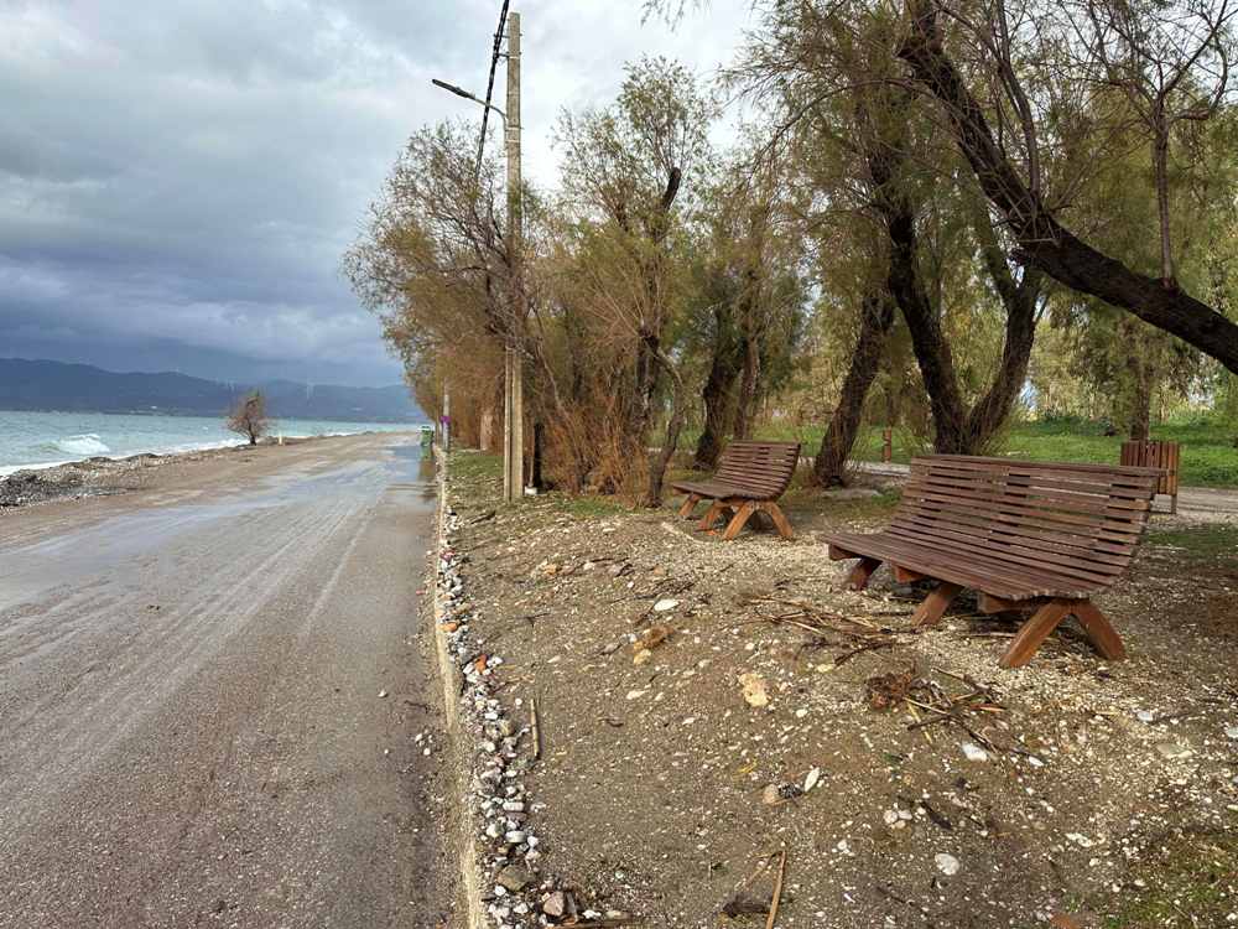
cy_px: 464
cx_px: 619
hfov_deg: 71.6
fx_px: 858
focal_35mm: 24
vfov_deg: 56.8
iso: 80
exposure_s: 1/1916
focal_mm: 6.86
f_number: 1.78
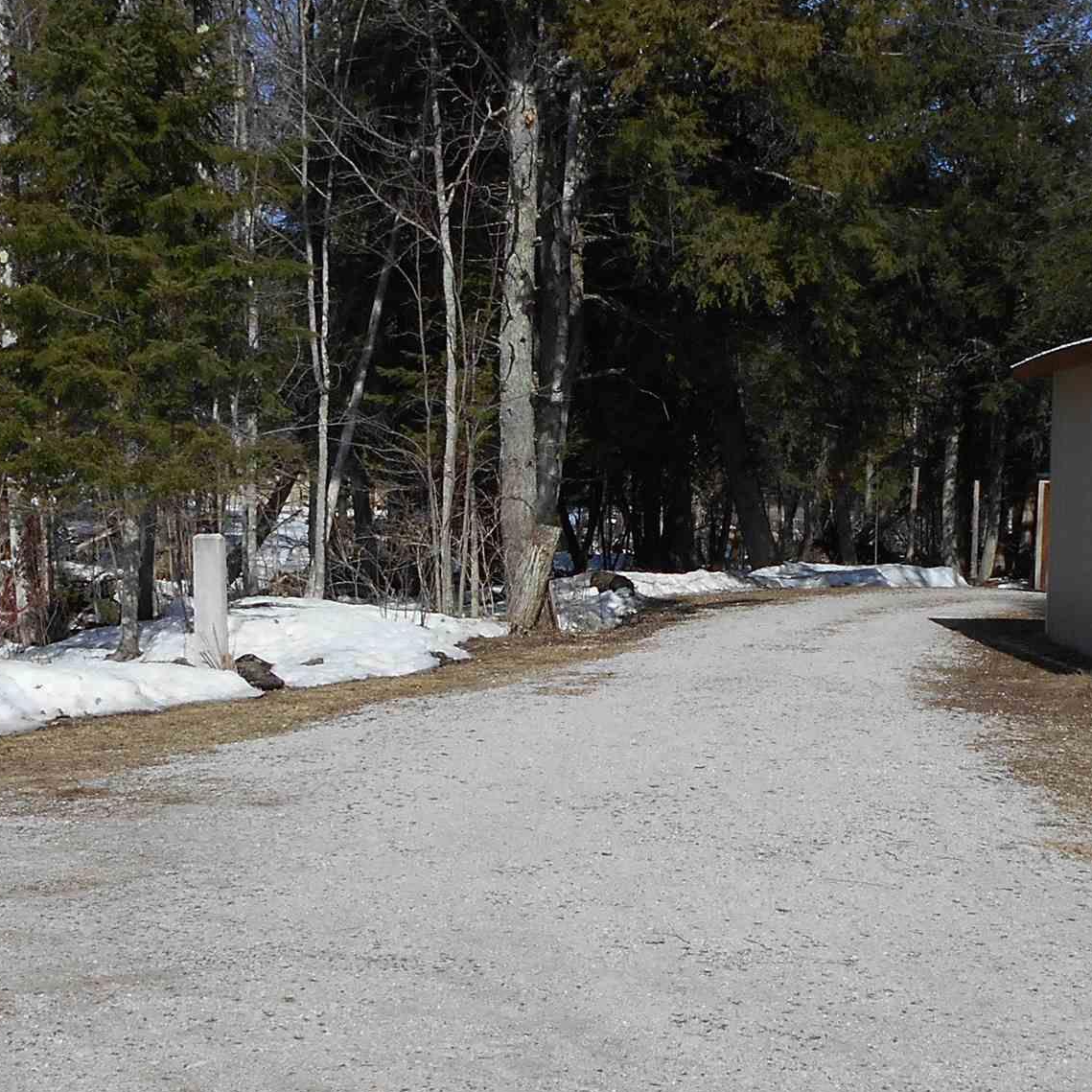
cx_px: 661
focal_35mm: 62
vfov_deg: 27.7
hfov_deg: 27.7
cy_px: 607
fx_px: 2213
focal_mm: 4.6
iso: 80
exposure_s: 1/1250
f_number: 3.2
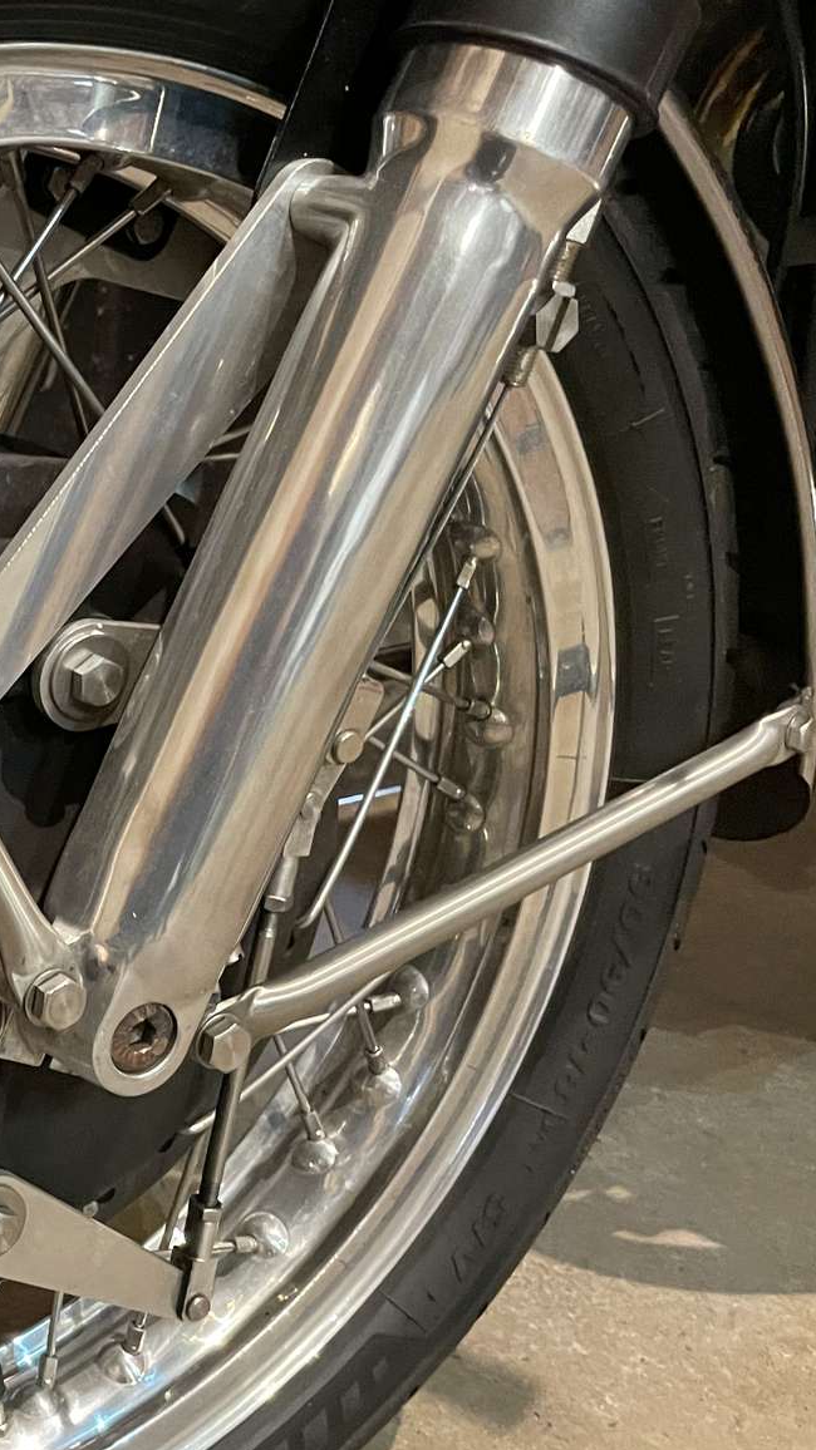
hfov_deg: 21.5
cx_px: -318
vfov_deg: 42.1
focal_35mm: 49
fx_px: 1885
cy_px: 690
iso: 640
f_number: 1.6
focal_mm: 4.2
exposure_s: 1/25
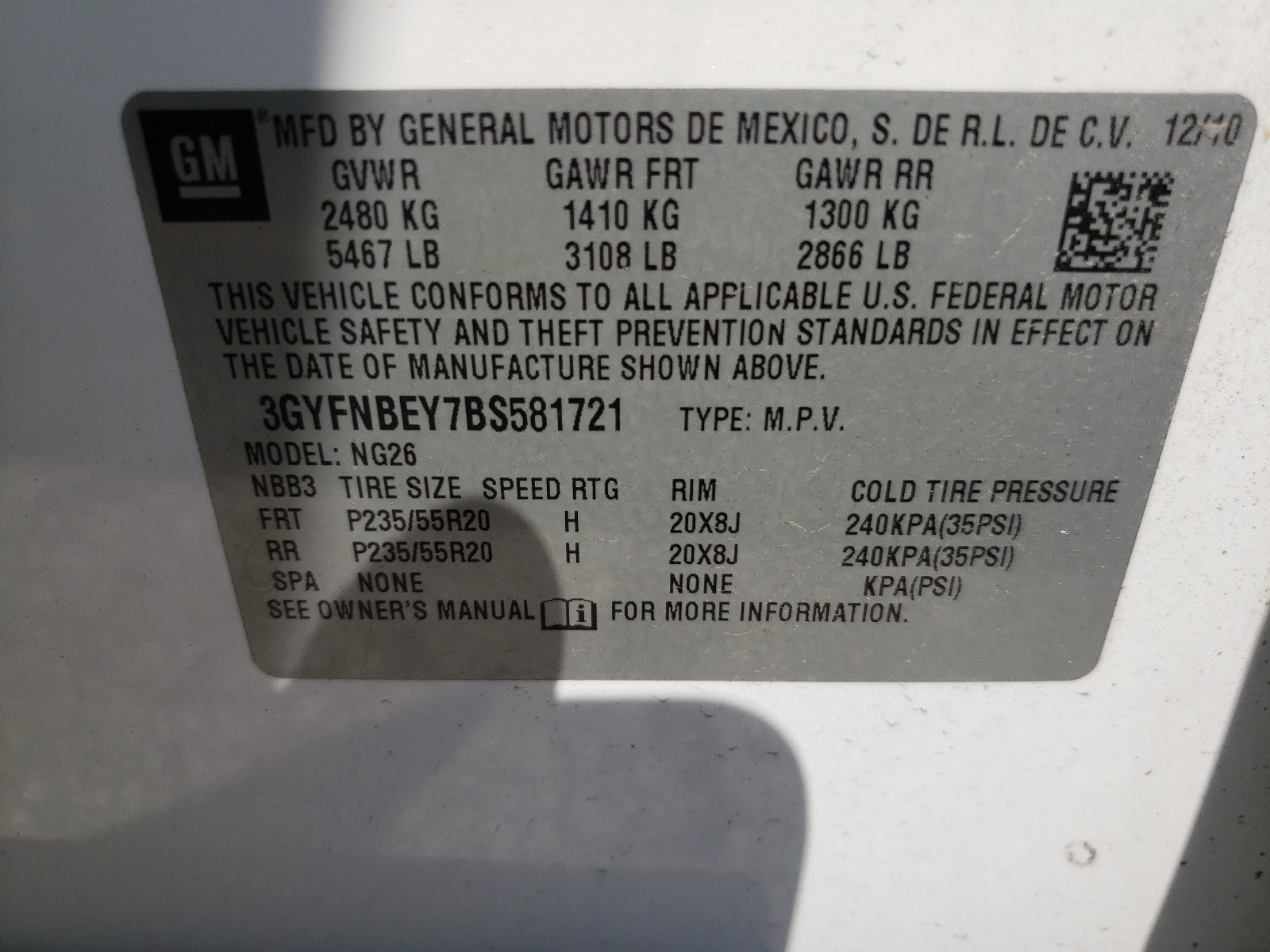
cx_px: 635
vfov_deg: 53.1
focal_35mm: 26
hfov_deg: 67.3
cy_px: 476
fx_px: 954
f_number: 1.5
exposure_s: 1/3333
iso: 50
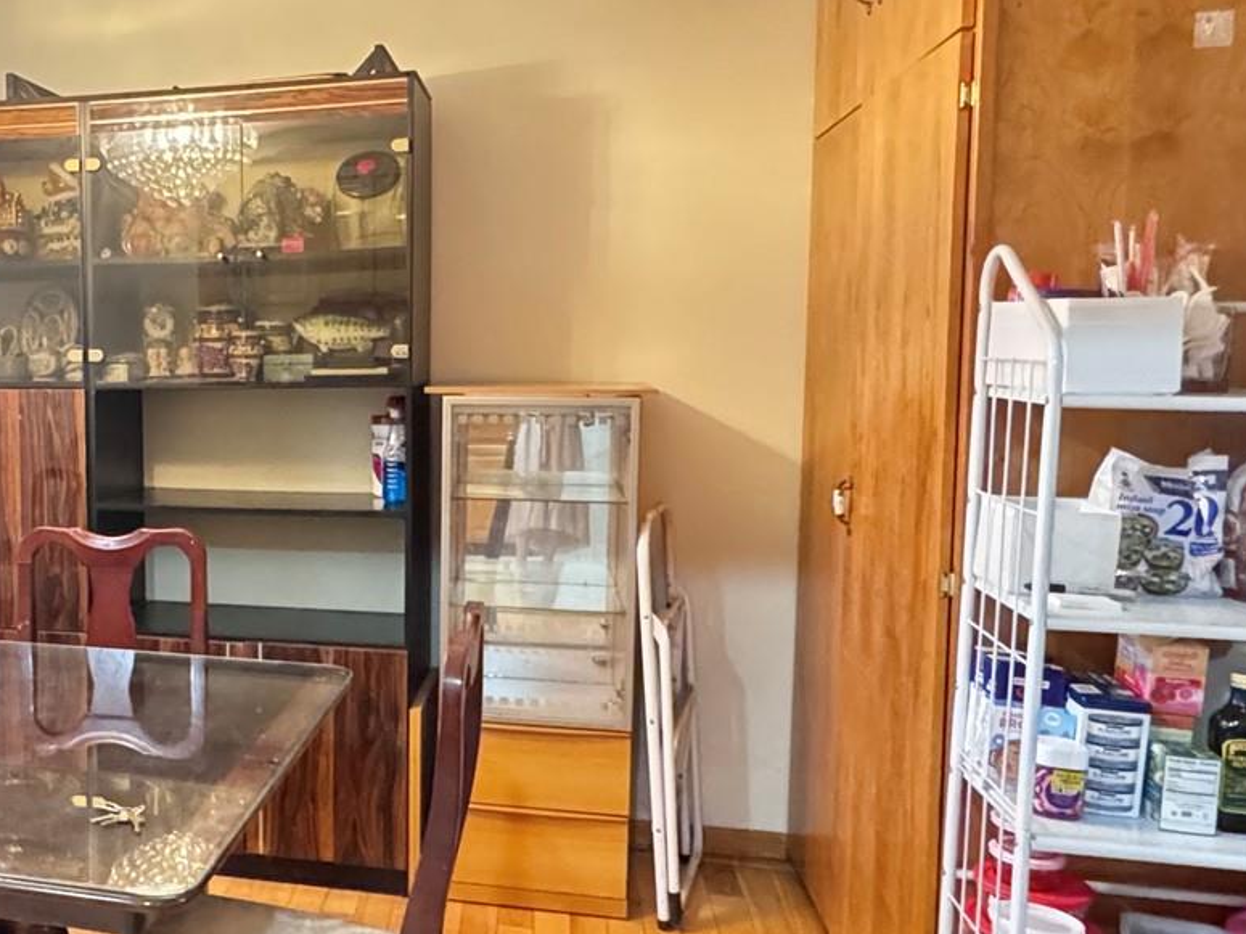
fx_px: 1332
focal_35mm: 37
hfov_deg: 46.1
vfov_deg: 38.7
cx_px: 162
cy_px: 458
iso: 1600
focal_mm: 2.22
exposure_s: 1/40
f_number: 2.2
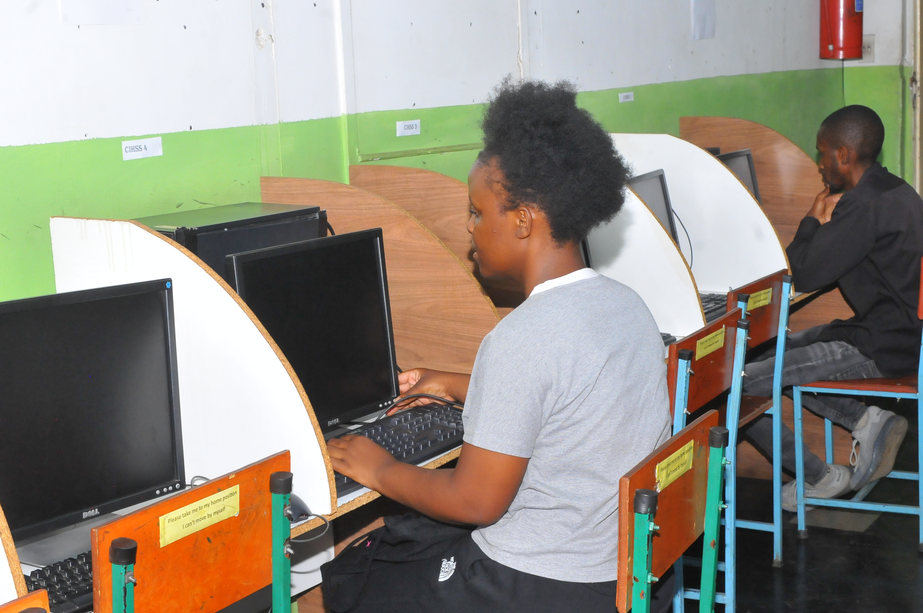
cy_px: 306
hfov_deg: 33.4
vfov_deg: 22.6
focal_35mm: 60
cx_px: 462
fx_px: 1536
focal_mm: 40
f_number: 11
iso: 1600
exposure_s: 1/80
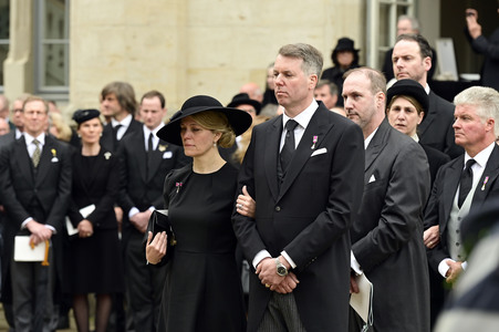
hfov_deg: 12.5
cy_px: 166
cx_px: 250
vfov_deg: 8.3
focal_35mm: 165
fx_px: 2285
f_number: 5
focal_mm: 165
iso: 800
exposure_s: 1/400
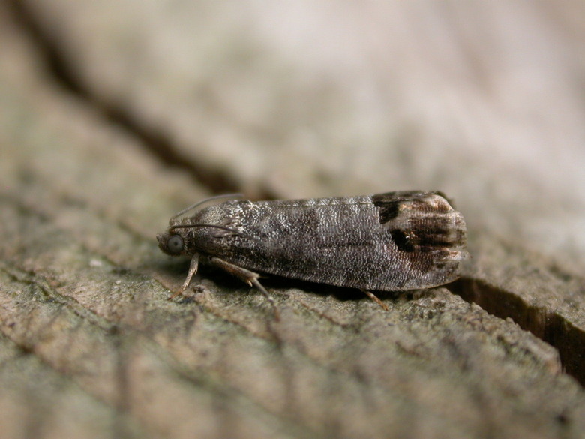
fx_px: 1724
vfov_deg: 14.5
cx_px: 292
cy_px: 220
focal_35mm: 102
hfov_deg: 19.3
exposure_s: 1/160
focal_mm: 21.1
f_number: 4
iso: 100
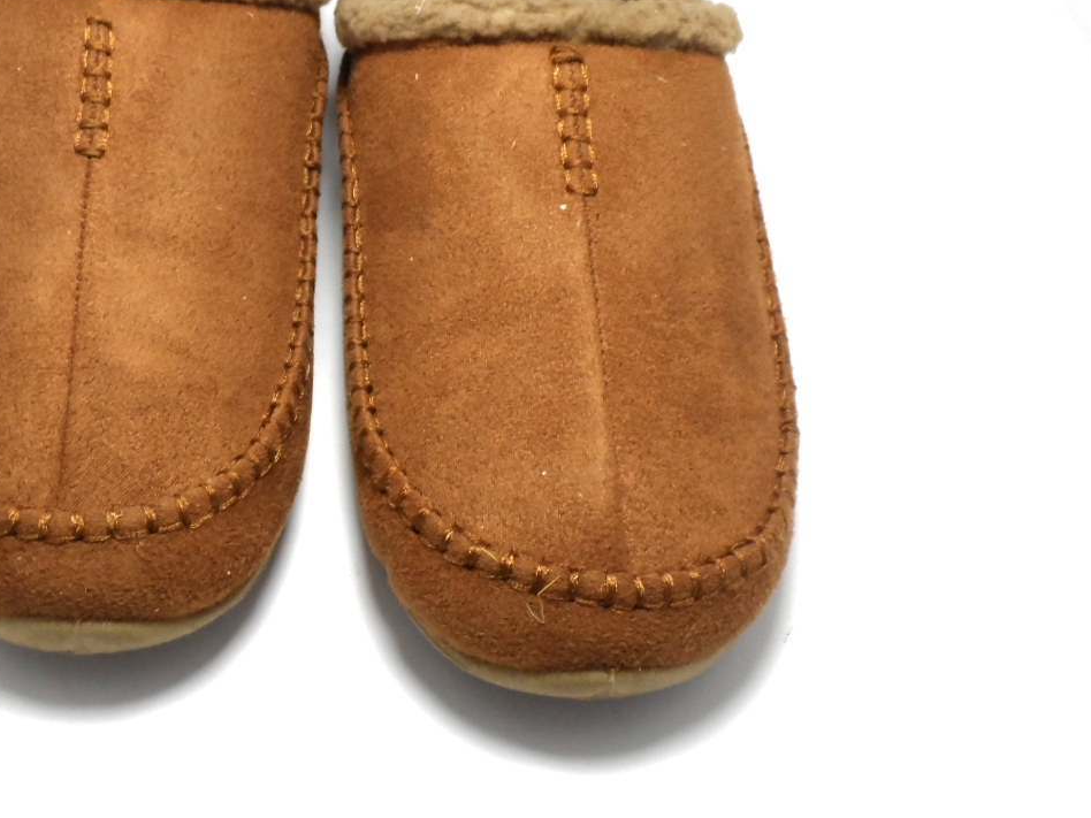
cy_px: 254
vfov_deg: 39.1
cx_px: 341
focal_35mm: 36
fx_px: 1135
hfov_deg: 50.2
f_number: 3.2
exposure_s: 1/45
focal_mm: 4
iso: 80
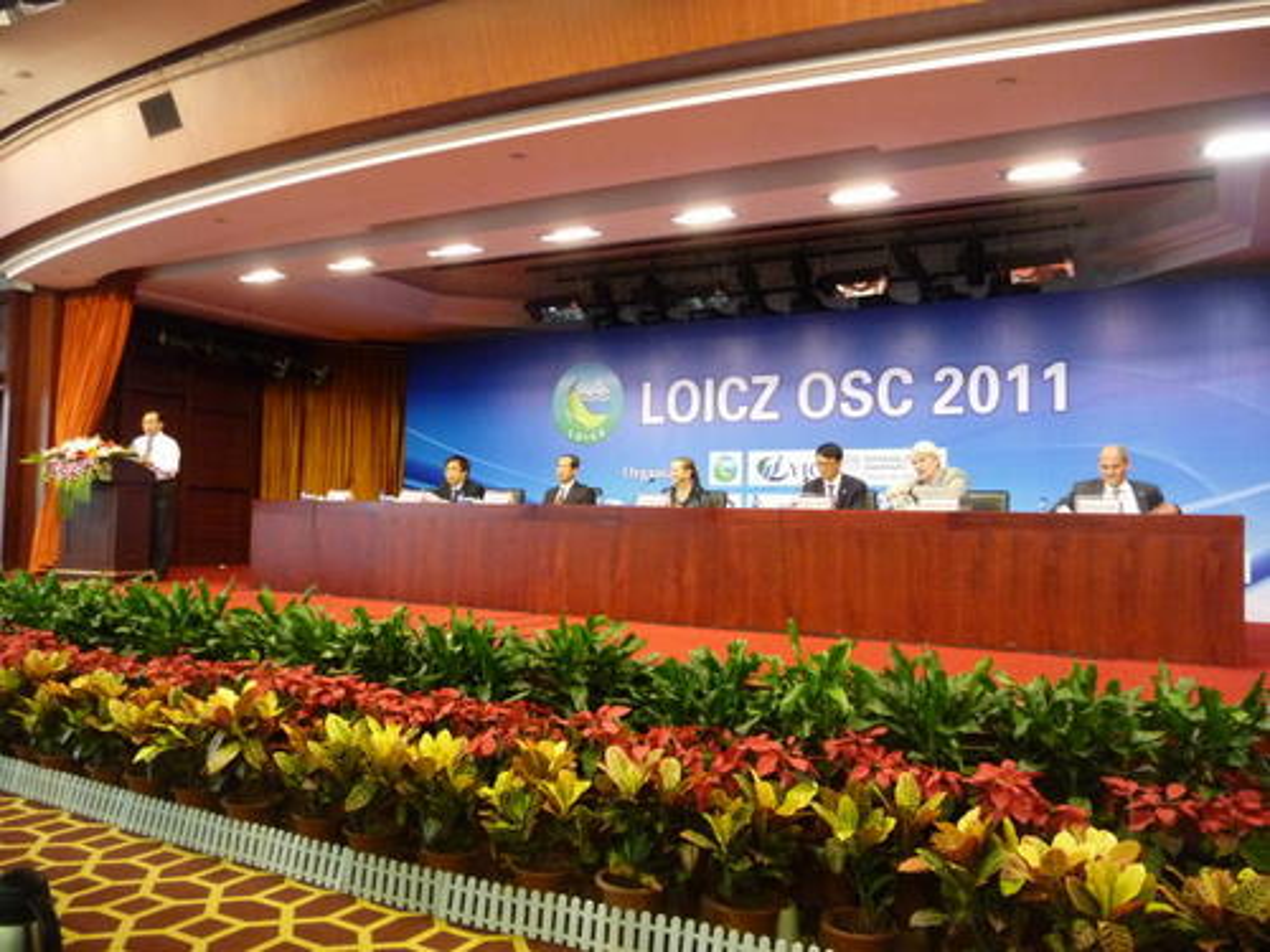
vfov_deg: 49.7
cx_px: 635
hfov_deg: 63.4
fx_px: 1027
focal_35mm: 28
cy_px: 476
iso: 640
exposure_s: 1/30
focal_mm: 4.7
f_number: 3.3
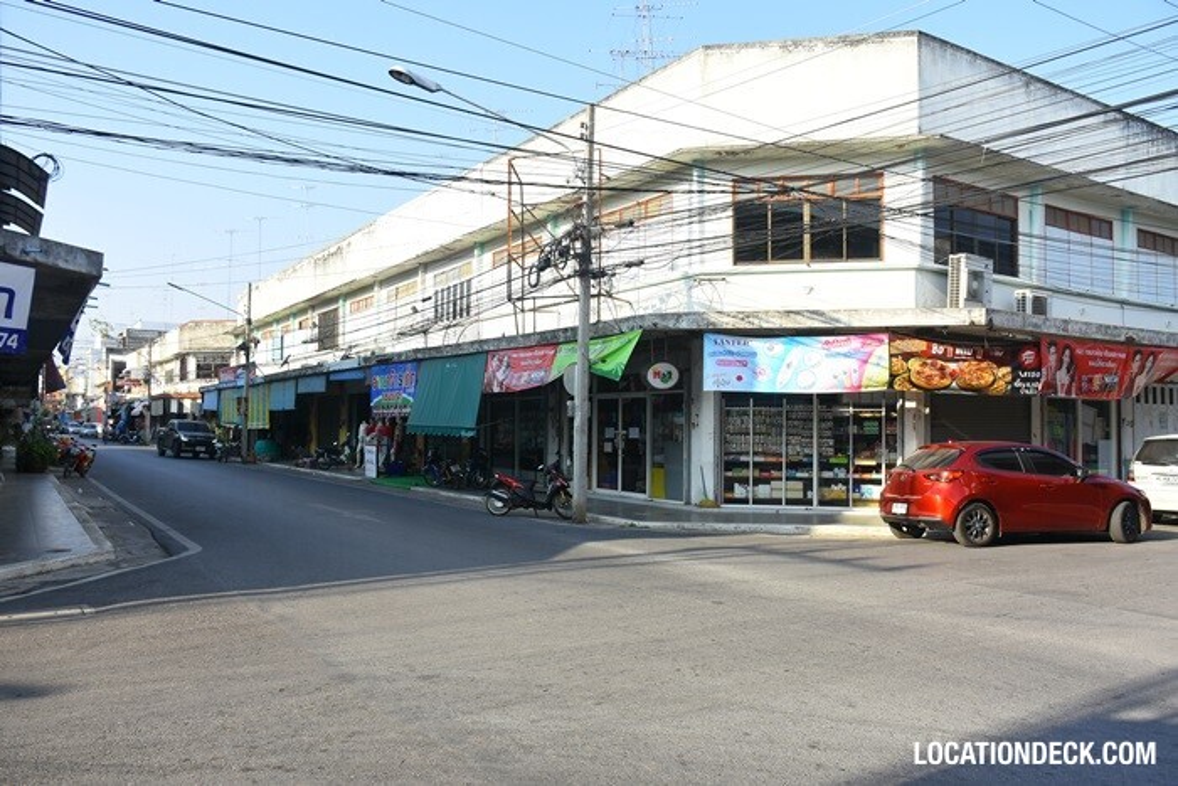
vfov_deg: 47.9
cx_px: 589
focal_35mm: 27
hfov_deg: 67.4
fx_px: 884
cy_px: 393
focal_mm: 18
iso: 160
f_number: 6.3
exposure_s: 1/320
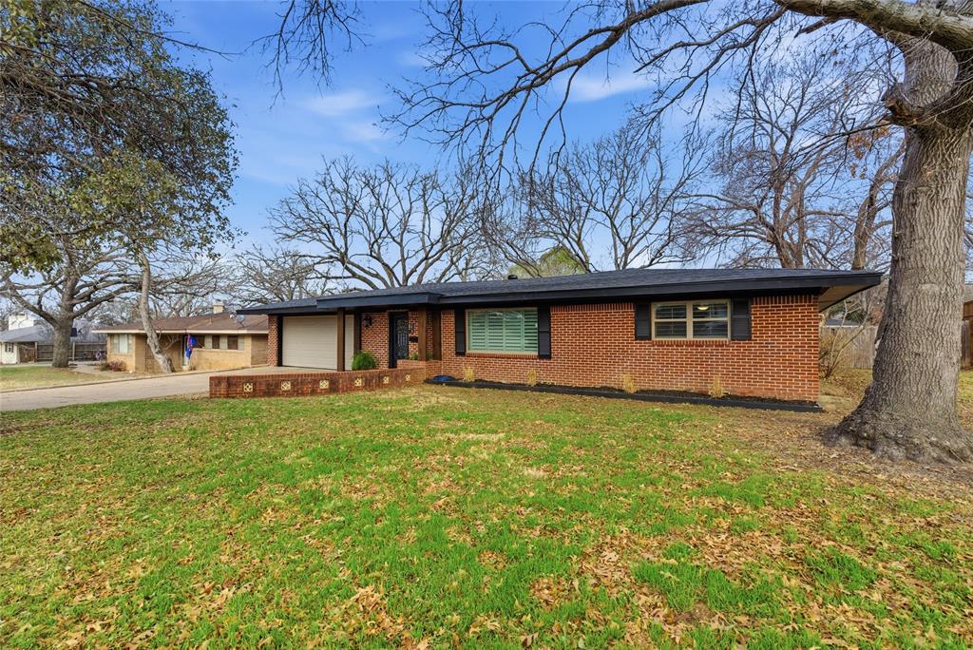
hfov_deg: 96.7
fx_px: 433
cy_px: 325
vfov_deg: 73.8
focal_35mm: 16
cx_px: 486
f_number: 10
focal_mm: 16
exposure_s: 1/5000
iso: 1600
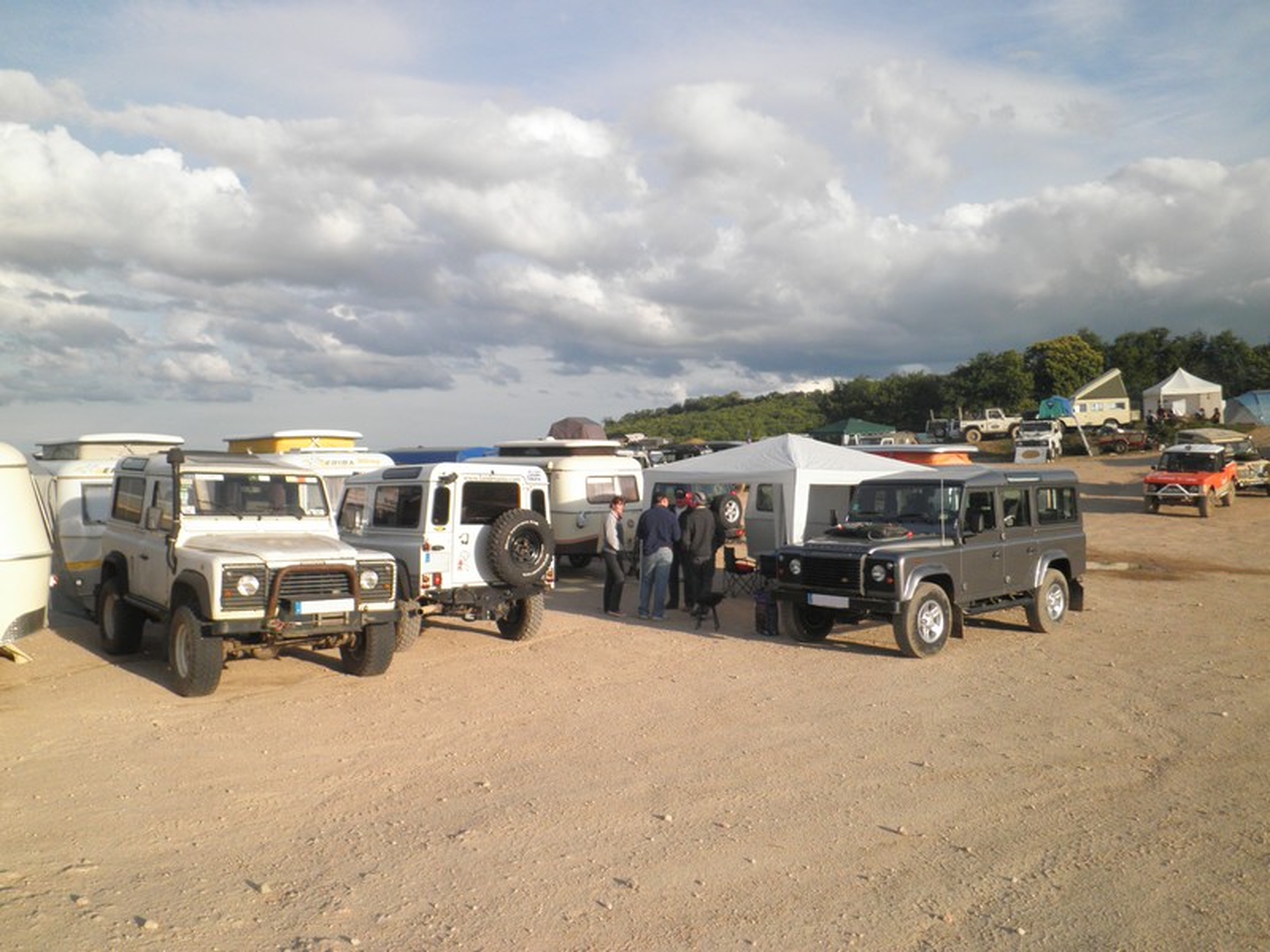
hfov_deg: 67.3
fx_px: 954
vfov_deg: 53.1
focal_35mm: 26
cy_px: 476
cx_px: 635
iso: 100
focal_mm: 4.7
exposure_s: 1/160
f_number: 7.9
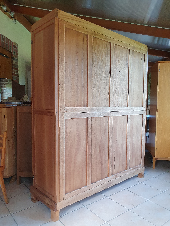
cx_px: 84
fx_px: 177
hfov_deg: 51.3
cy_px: 114
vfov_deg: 65.3
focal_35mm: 27
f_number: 2.4
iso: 250
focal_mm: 4.32
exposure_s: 1/100
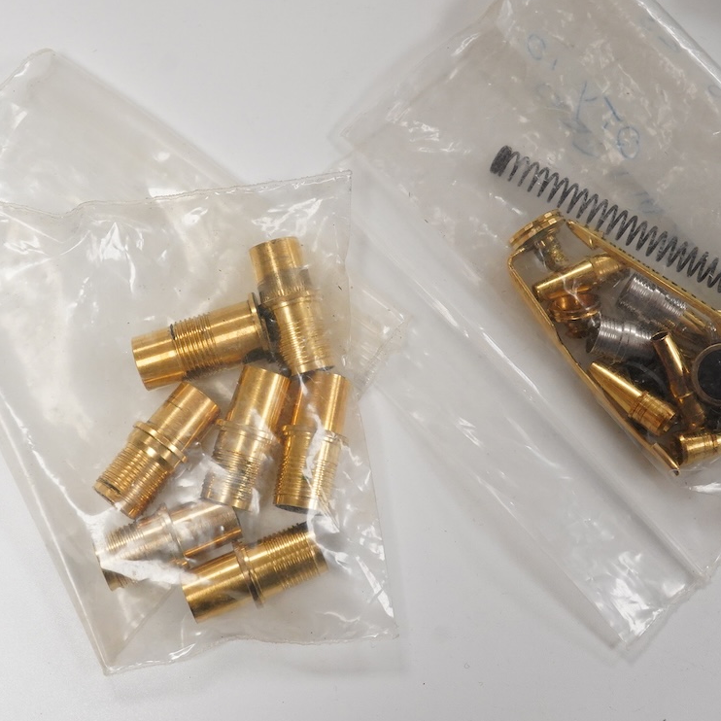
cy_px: 361
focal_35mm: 58
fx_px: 1367
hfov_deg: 29.5
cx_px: 403
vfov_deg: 29.6
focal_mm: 30
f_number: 13
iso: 2500
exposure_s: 1/160
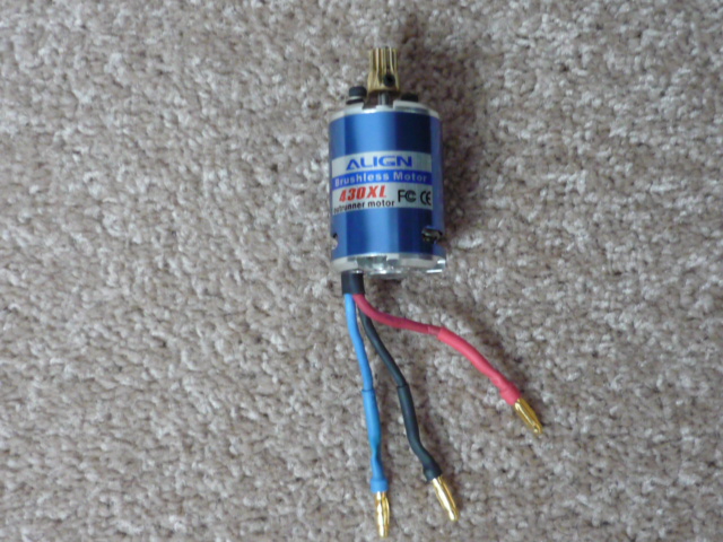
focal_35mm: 61
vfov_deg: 24.0
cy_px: 271
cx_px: 362
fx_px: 1274
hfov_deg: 31.7
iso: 400
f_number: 2.9
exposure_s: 1/13
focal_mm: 6.3
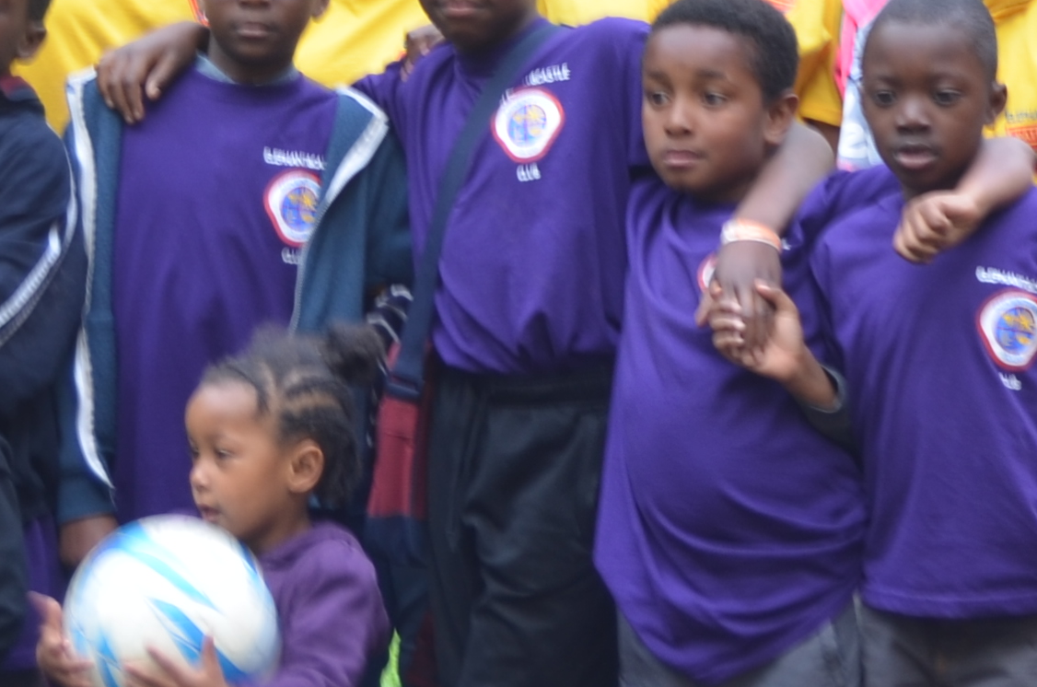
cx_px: 647
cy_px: 67
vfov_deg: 6.5
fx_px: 6037
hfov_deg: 9.8
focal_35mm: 210
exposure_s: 1/25
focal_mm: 32
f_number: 4.5
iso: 100
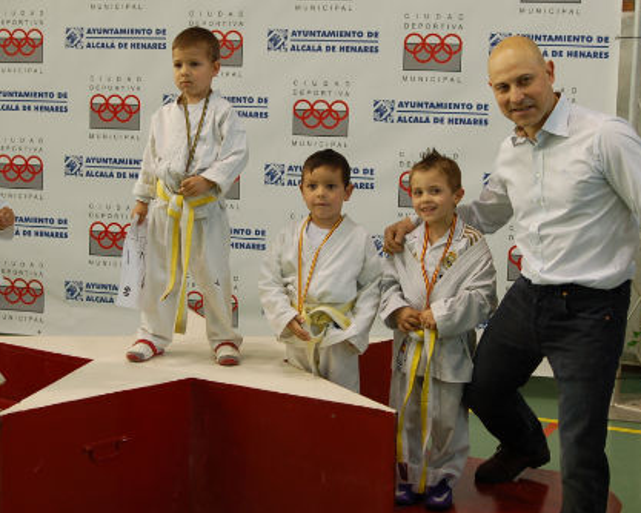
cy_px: 220
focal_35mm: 63
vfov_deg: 24.3
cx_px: 289
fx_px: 1190
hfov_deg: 30.1
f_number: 3.8
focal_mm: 31
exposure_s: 1/50
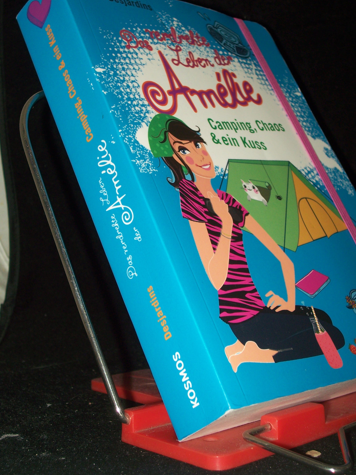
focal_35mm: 57
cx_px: 180
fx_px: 781
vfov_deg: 33.8
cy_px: 230
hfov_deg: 25.7
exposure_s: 1/80
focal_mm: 8.7
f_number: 3.2
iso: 80
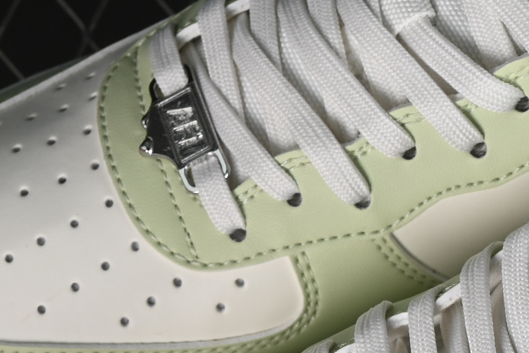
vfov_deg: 5.1
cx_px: 538
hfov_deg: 7.6
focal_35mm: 271
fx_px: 3983
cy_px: 352
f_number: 7.1
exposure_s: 1/80
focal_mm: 50
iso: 160
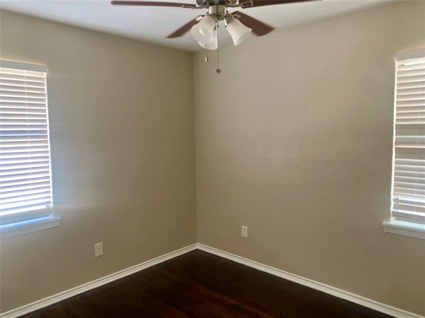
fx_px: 319
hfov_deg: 67.3
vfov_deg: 53.1
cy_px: 159
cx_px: 212
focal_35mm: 26
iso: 400
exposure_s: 1/60
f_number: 1.8
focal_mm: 4.25
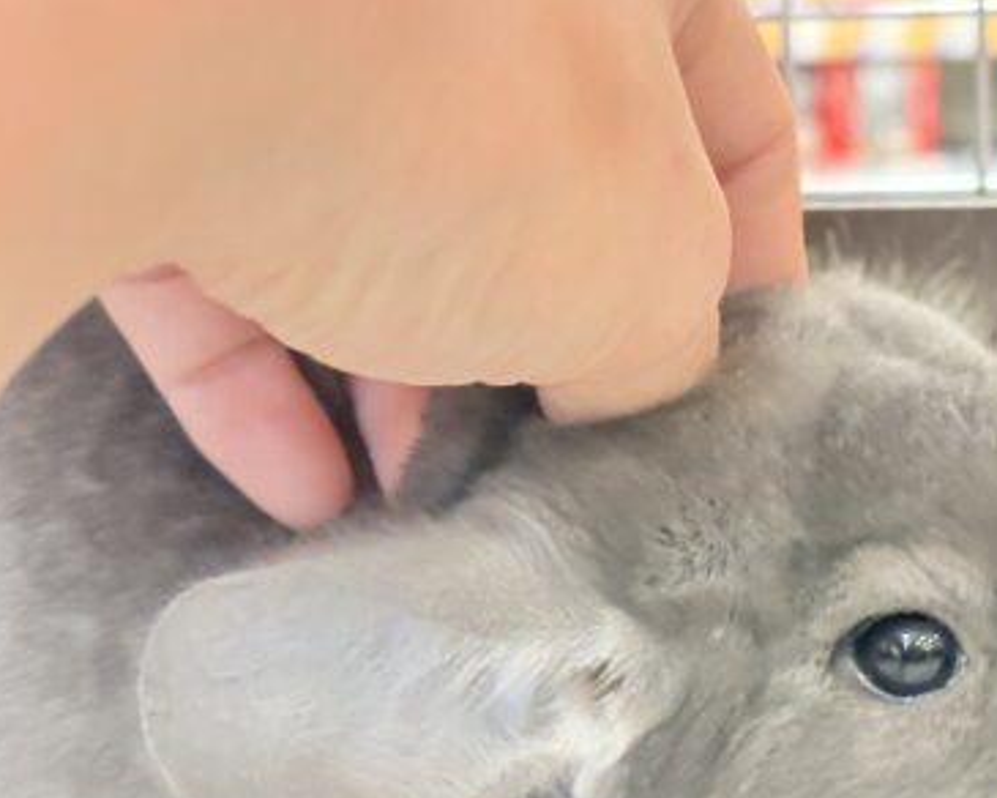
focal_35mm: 89
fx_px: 2626
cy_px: 519
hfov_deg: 21.1
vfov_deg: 17.2
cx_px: 858
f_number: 1.6
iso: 160
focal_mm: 5.96
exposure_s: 1/33
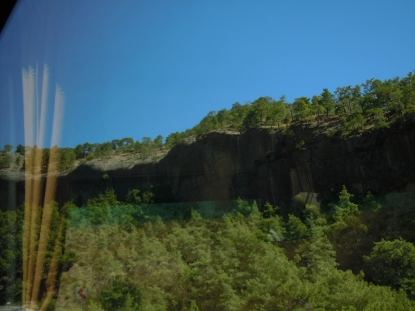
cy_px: 156
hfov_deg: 36.8
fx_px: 623
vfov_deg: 28.0
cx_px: 208
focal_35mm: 52
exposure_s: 1/640
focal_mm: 9.3
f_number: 3.9
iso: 100
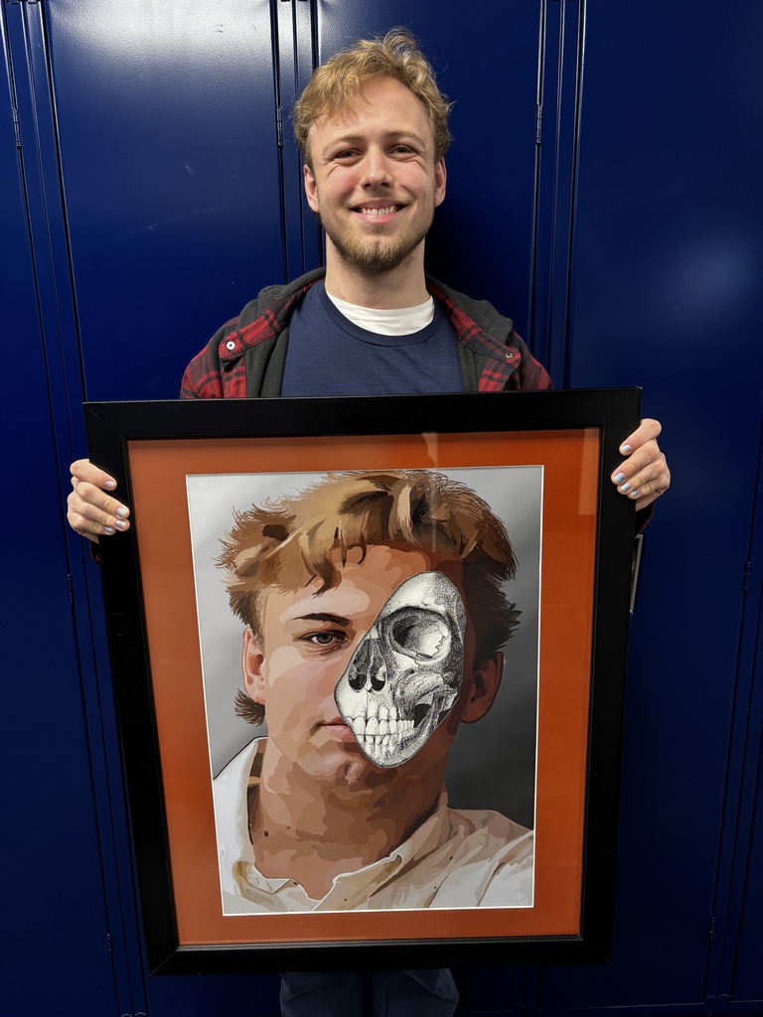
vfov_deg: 67.3
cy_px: 508
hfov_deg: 53.1
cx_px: 382
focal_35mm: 26
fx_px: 764
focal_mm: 5.96
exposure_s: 1/60
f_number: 1.6
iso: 125
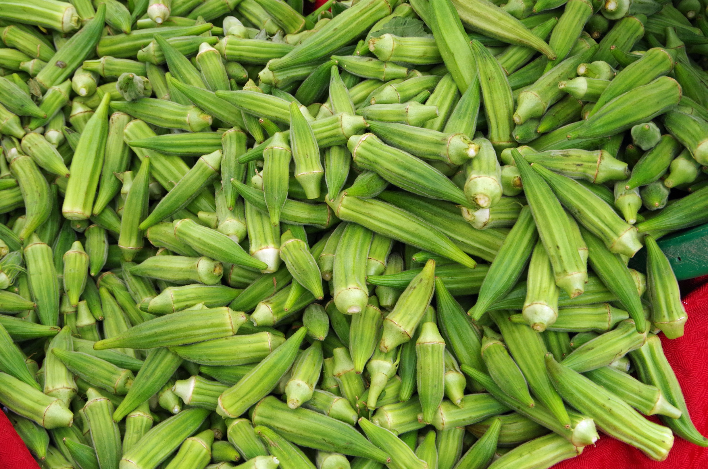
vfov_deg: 25.0
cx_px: 354
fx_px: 1060
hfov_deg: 36.9
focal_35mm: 54
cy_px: 234
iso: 800
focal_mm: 36
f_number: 9
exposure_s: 1/80
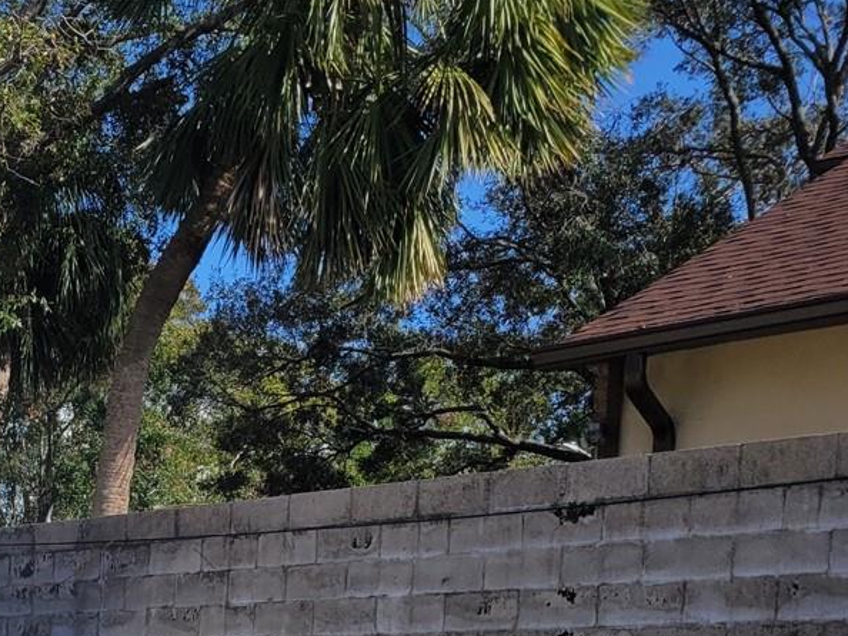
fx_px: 1716
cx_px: -246
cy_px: 848
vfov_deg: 19.3
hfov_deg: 24.4
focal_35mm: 70
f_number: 1.8
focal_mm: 5.4
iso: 40
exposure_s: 1/4820
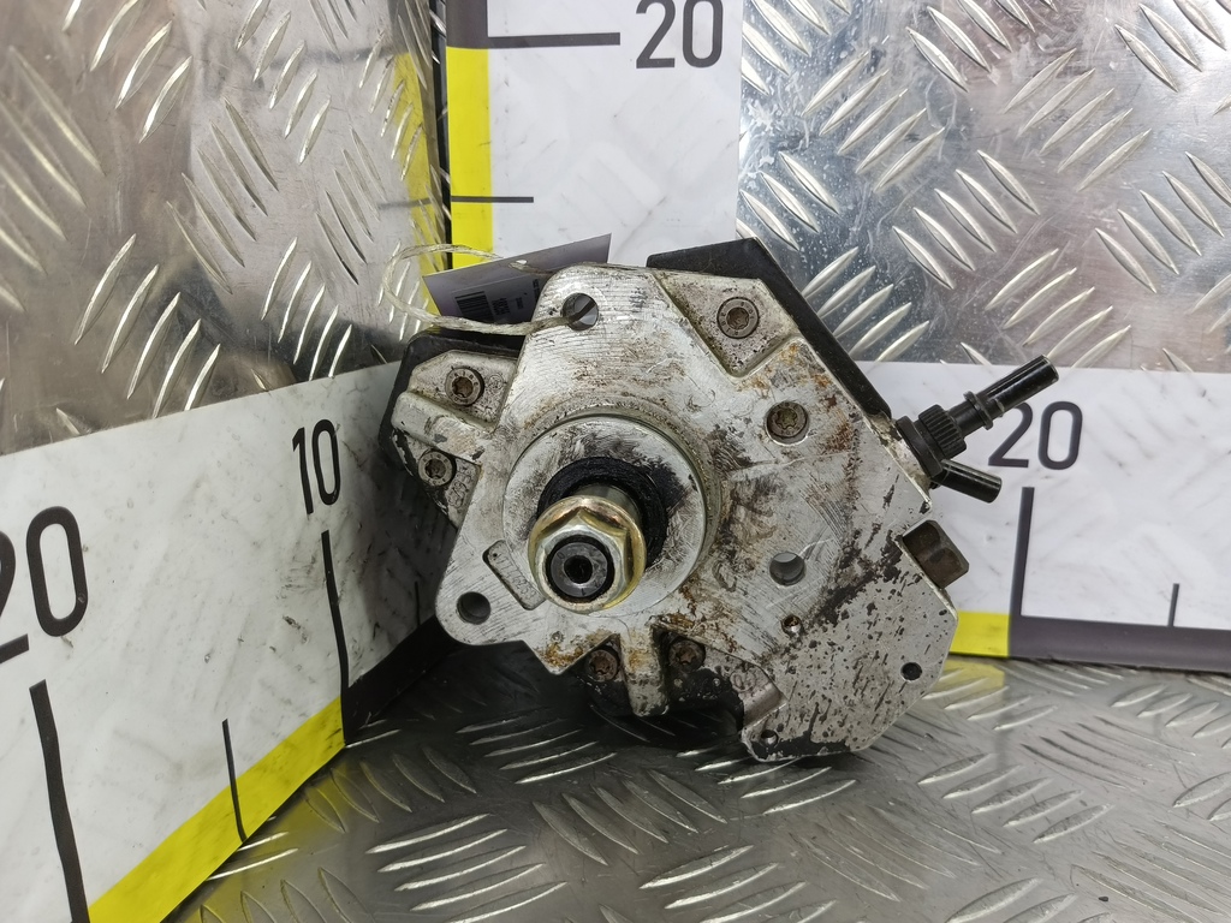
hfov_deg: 65.3
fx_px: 960
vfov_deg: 51.4
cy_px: 462
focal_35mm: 27
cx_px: 616
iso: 143
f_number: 1.6
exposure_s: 1/50
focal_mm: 4.11
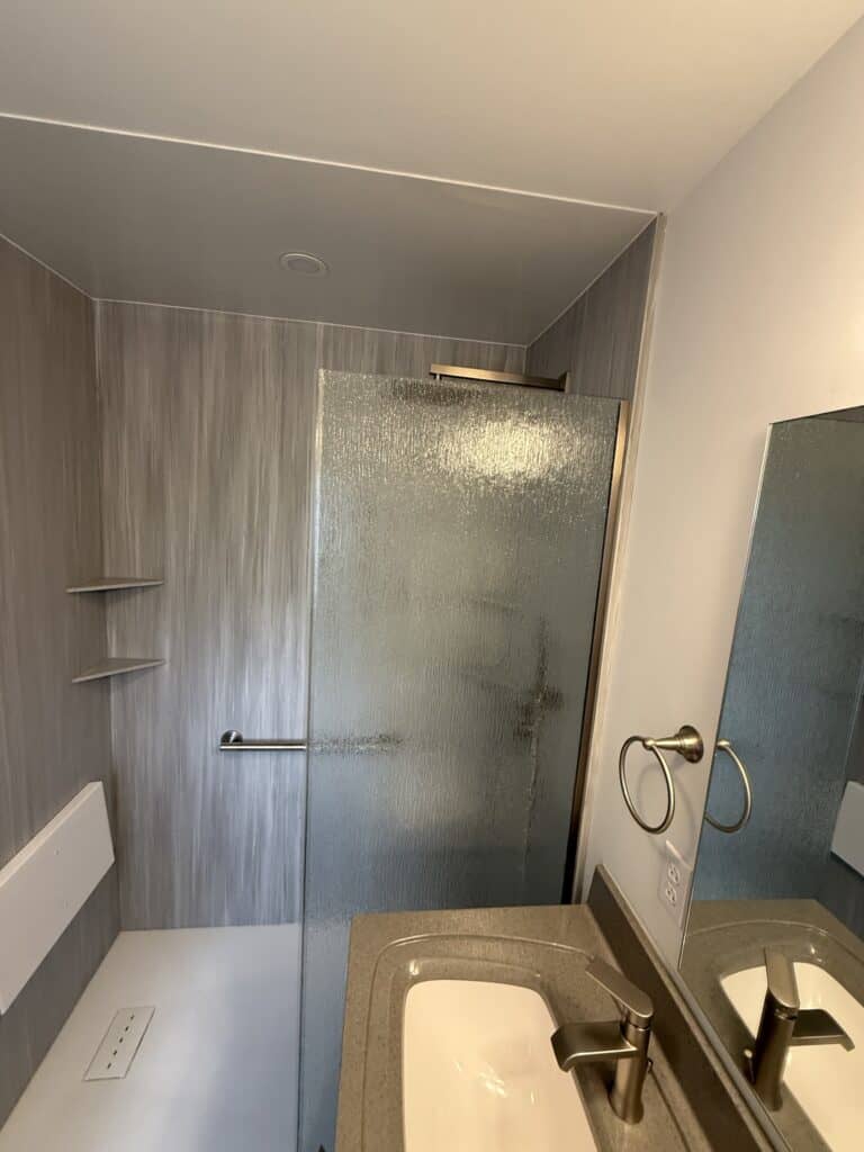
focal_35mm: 14
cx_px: 432
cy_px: 576
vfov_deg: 102.1
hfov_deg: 85.7
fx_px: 466
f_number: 2.2
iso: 250
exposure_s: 1/120
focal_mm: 2.22
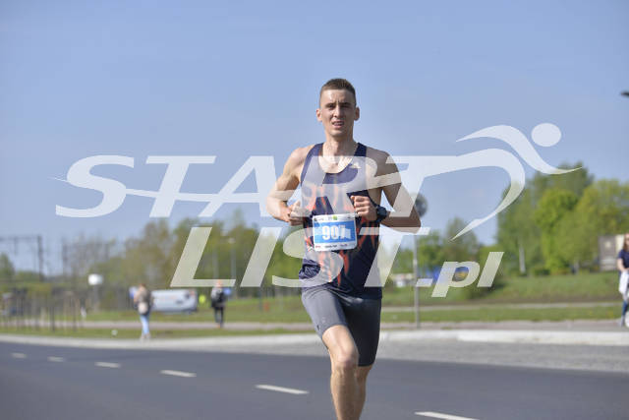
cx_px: 314
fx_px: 1922
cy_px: 210
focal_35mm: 110
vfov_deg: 12.5
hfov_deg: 18.6
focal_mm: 110
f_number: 4
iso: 200
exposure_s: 1/4000
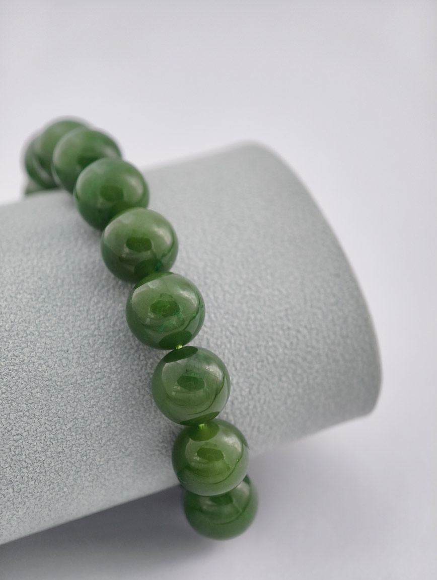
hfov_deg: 17.4
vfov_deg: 23.0
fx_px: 1427
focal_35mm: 85
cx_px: 218
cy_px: 290
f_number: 2.67
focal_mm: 22.48
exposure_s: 1/160
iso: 125
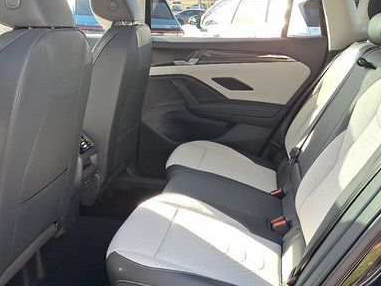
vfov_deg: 34.4
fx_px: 462
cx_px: 207
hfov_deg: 44.7
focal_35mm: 42
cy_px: 142
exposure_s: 1/120
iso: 34
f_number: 1.8
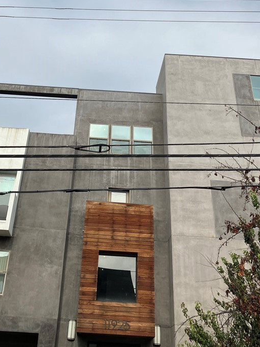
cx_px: 106
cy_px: 113
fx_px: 421
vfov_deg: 44.1
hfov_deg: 34.2
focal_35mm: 42
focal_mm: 3.99
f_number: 1.8
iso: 32
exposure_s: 1/2703
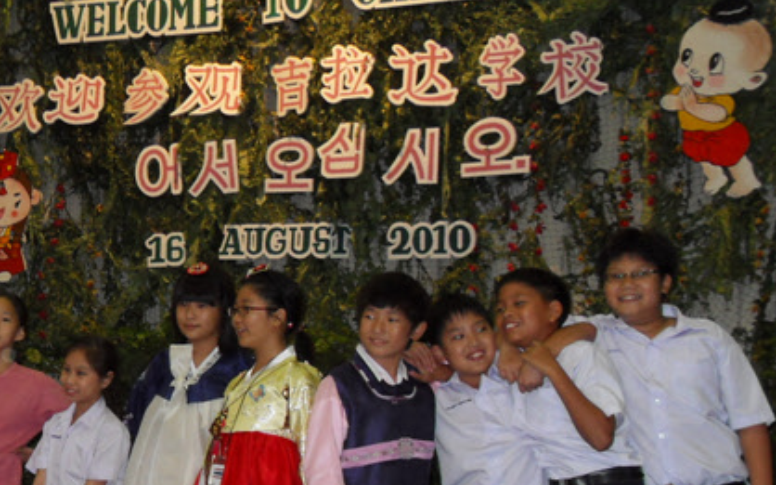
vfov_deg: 18.0
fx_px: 1501
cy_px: 461
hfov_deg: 27.8
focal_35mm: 71
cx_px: 59
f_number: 3.2
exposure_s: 1/45
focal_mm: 7.5
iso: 200
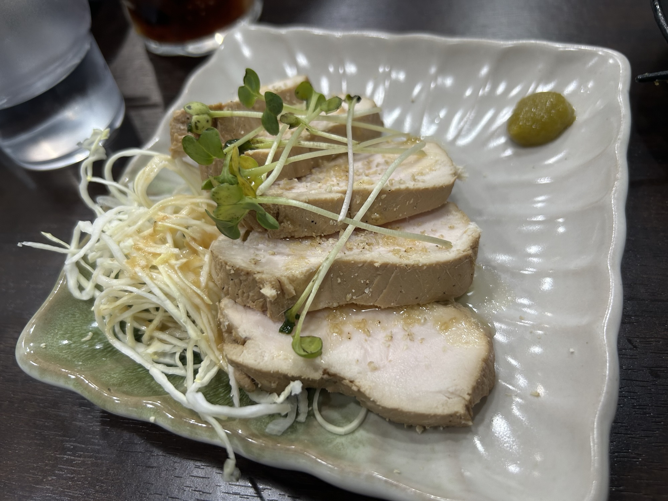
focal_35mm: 26
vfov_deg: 53.1
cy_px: 250
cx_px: 334
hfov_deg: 67.3
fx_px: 502
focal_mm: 5.7
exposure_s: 1/60
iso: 80
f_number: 1.5
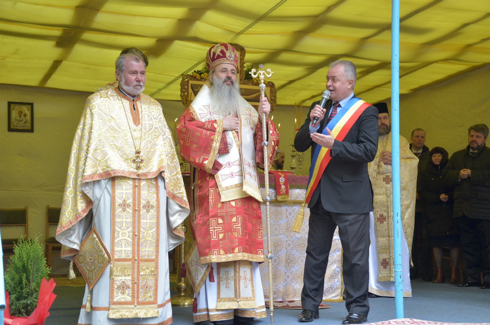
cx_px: 245
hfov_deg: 37.9
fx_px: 713
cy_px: 162
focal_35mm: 52
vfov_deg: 25.6
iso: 640
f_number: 4.2
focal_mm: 35
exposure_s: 1/250
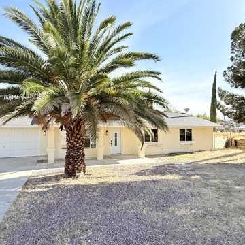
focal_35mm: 22
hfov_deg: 69.5
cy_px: 121
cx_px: 114
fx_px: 176
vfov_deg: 69.6
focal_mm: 2.22
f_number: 2.2
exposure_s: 1/1033
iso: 64
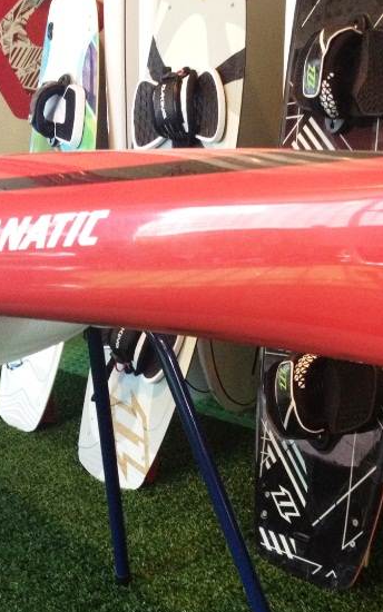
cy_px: 294
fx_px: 901
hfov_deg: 23.8
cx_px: 278
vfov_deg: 37.5
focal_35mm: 54
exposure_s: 1/15
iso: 400
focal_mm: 4.28
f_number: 2.4
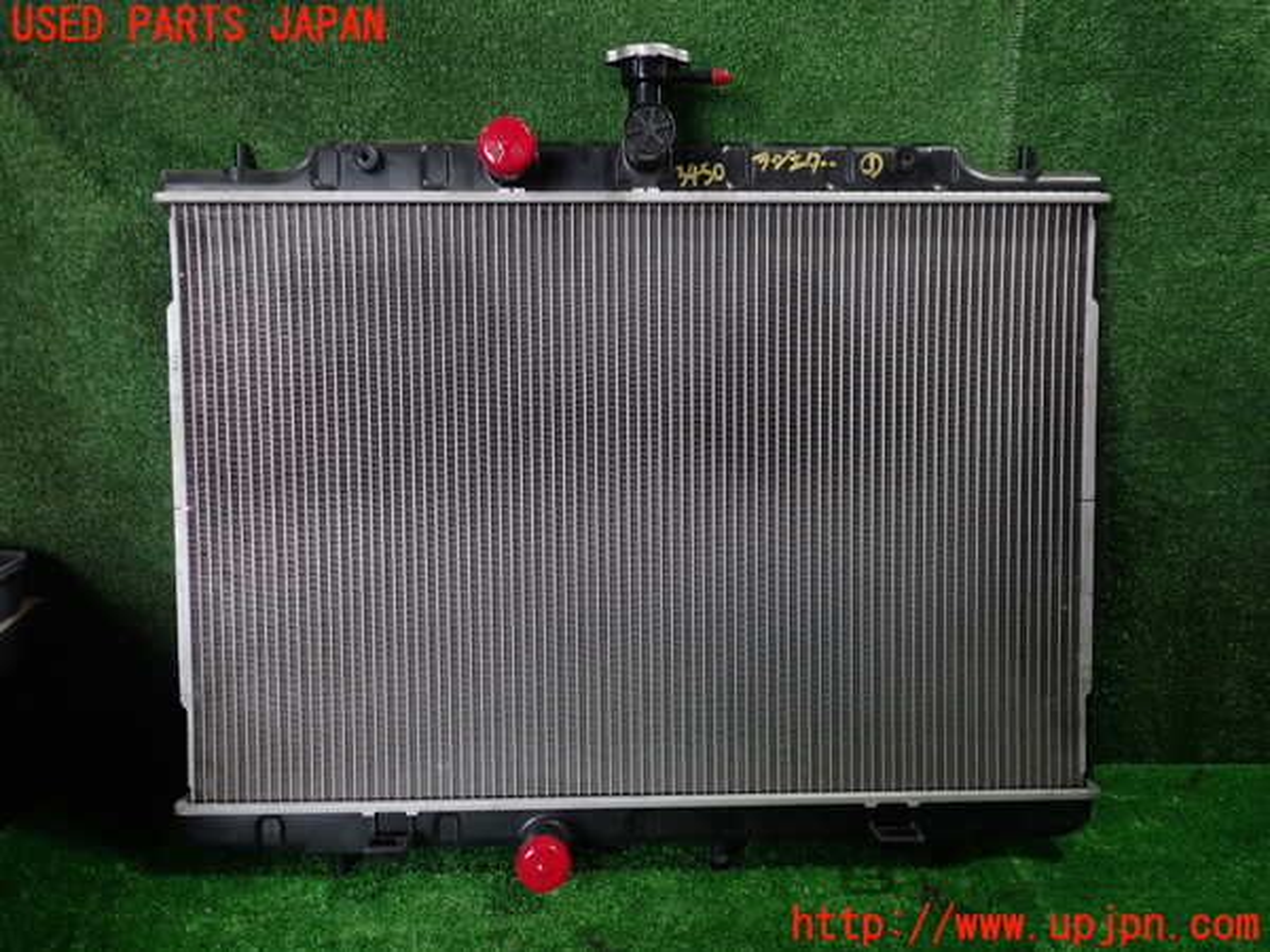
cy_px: 476
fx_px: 1101
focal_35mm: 30
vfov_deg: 46.8
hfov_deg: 60.0
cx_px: 635
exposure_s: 1/50
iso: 200
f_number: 2.3
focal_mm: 5.4
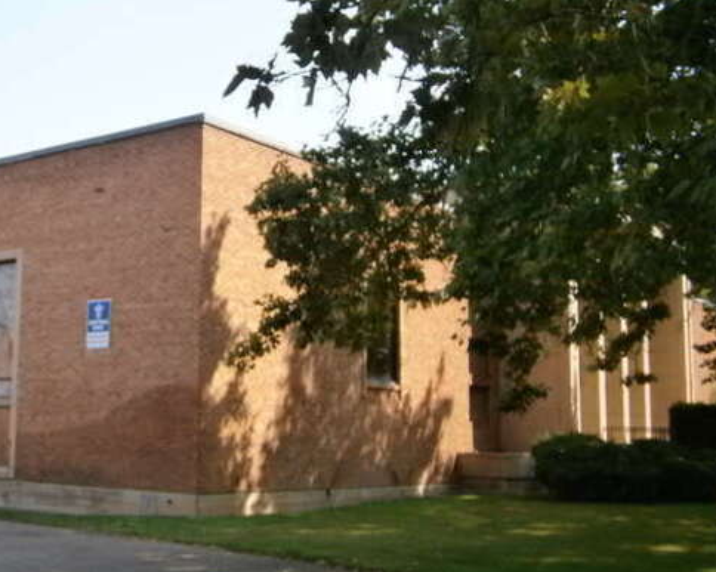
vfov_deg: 30.2
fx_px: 1059
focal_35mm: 50
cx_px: 135
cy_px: 300
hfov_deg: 36.0
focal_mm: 5.5
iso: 80
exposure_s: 1/500
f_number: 2.9
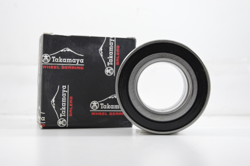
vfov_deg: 15.7
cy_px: 83
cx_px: 125
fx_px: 604
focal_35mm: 87
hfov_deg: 23.4
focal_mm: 58
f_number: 7.1
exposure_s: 1/100
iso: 3200
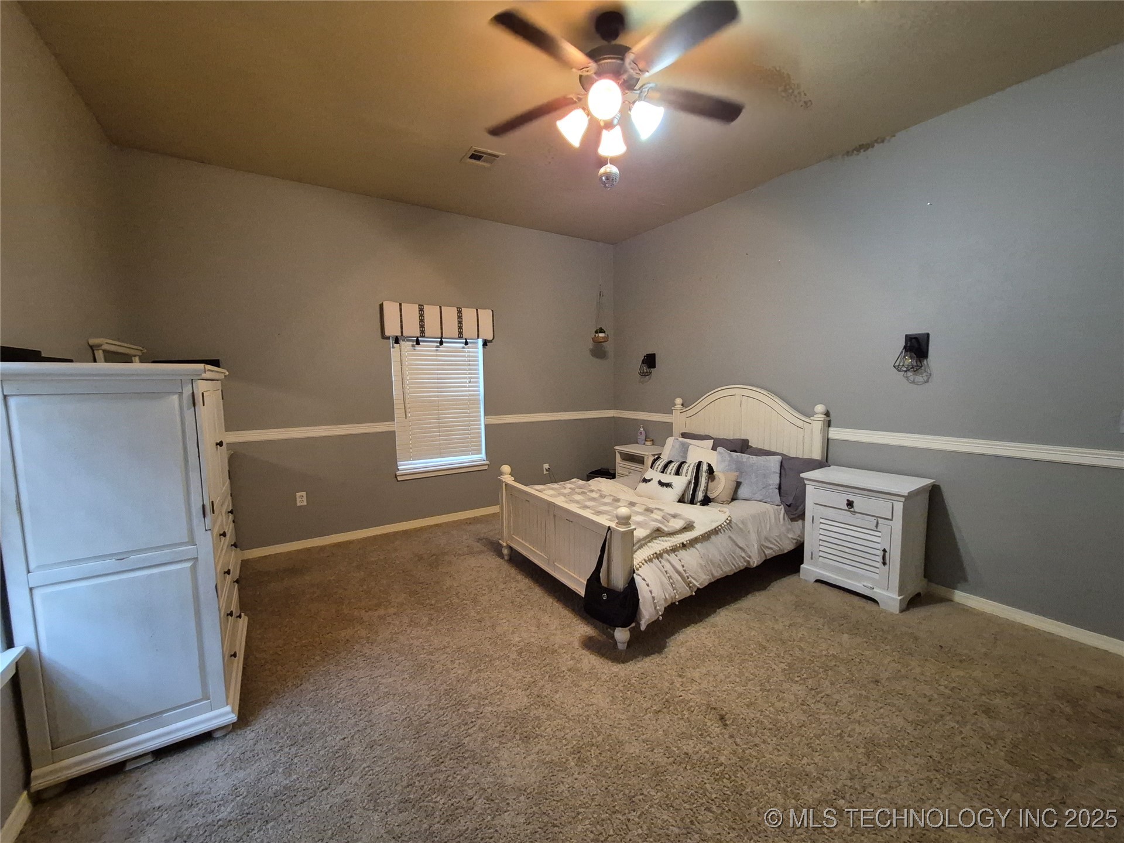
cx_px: 562
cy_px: 422
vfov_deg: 89.9
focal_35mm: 13
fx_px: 422
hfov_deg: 106.2
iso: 1000
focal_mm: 1.74
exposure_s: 1/60
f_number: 2.2
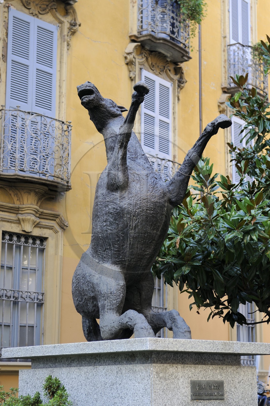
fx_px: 788
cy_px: 203
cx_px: 135
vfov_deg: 28.8
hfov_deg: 19.4
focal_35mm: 70
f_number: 4
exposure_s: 1/125
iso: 200
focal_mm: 70
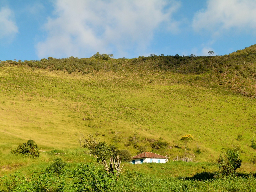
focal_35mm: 55
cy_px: 96
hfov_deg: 34.9
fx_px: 407
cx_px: 128
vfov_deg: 26.6
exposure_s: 1/640
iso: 100
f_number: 4
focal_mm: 10
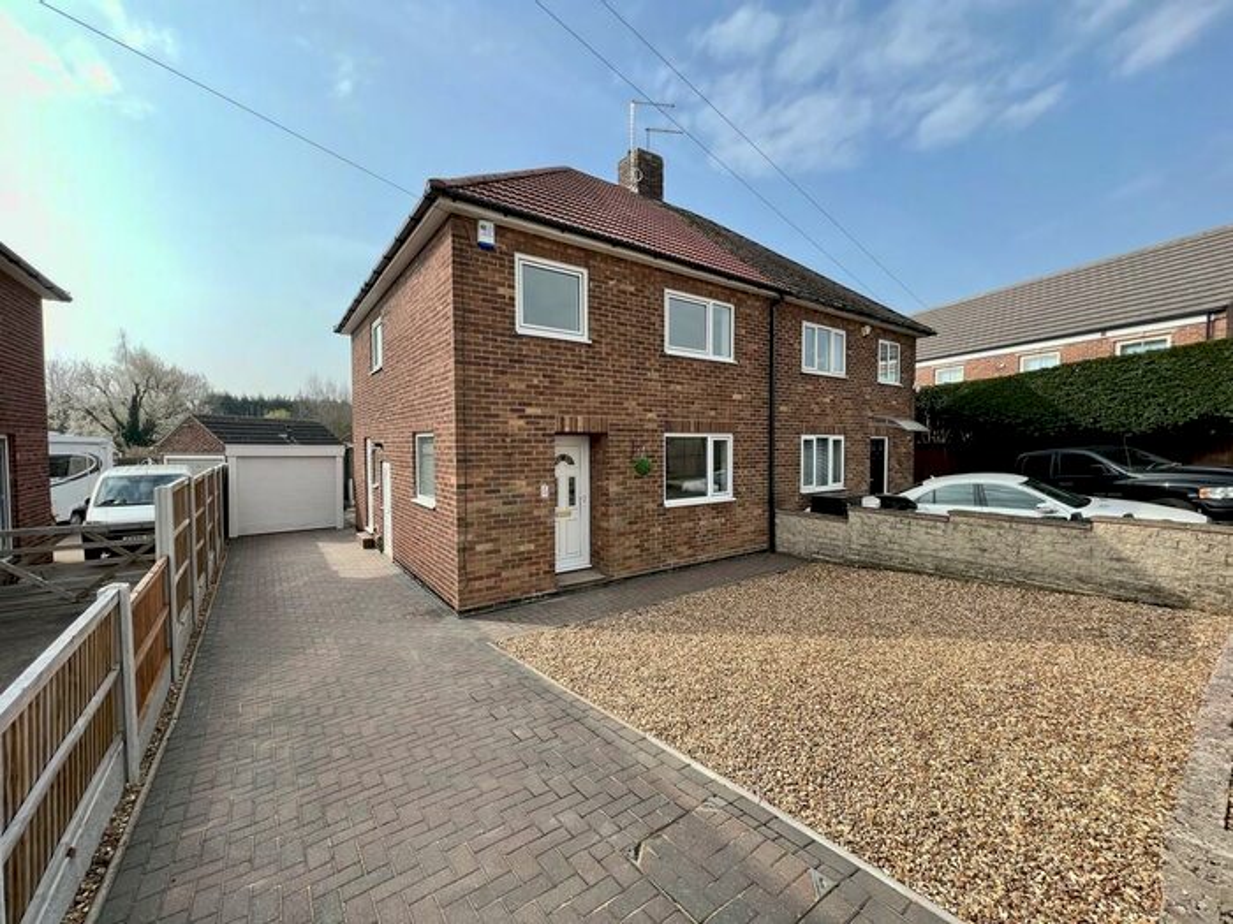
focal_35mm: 13
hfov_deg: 106.2
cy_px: 462
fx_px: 463
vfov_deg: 89.9
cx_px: 616
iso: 32
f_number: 1.8
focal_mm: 1.57
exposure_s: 1/592
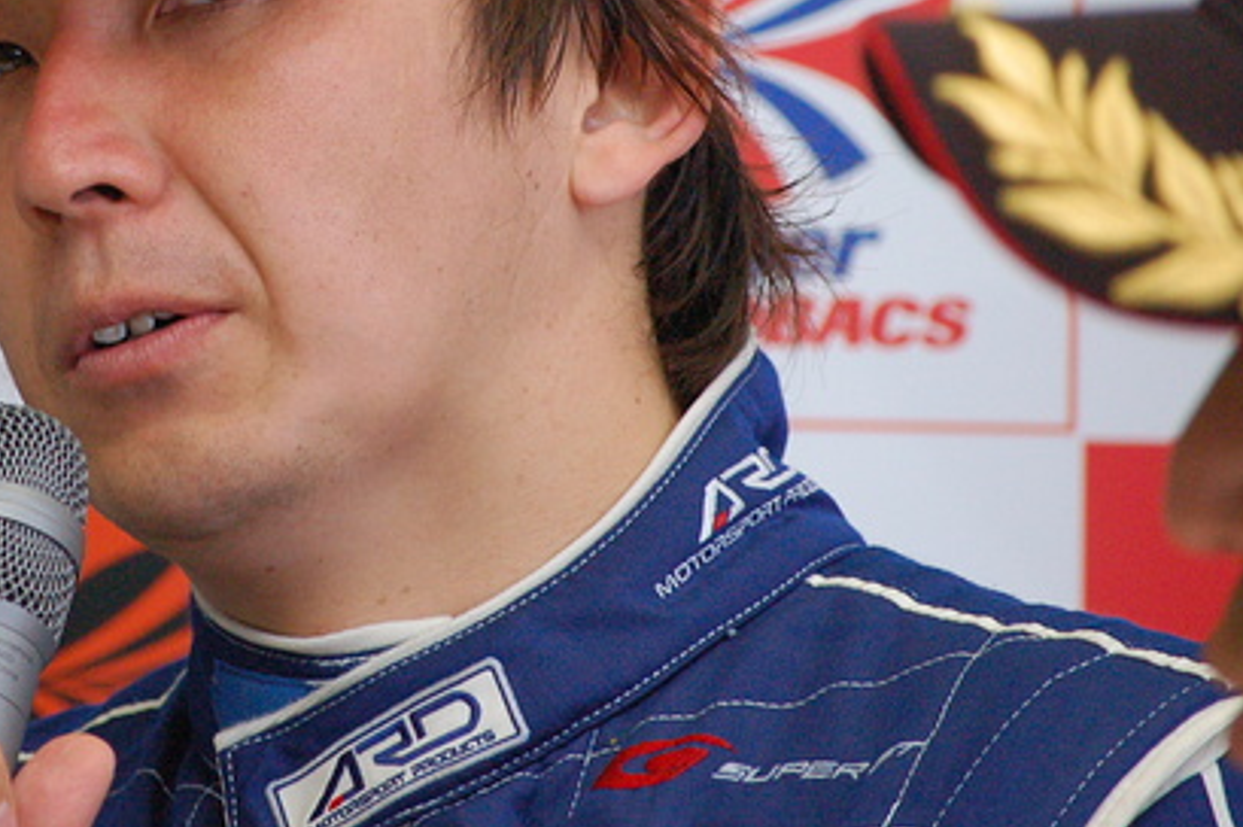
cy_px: 170
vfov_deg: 3.1
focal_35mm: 437
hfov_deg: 4.7
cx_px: 225
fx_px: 15072
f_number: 6.7
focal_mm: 165
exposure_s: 1/125
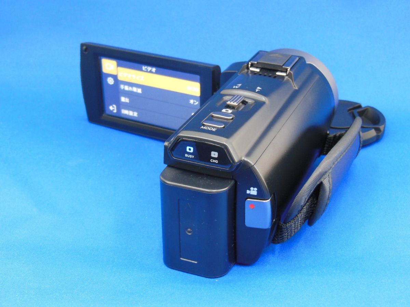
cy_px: 154
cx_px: 205
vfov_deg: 24.4
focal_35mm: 60
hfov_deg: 32.2
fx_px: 711
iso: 400
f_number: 5
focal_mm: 10.7
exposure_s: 1/10
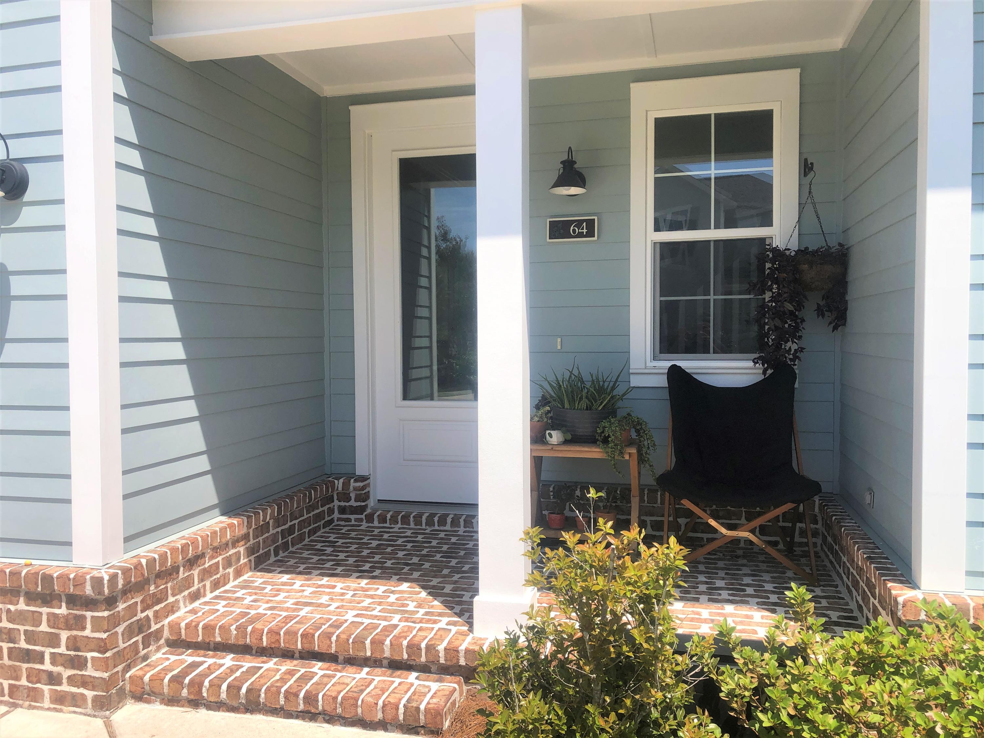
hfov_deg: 63.4
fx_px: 796
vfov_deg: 49.7
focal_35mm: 28
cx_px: 492
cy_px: 369
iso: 20
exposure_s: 1/1412
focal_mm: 3.99
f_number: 1.8
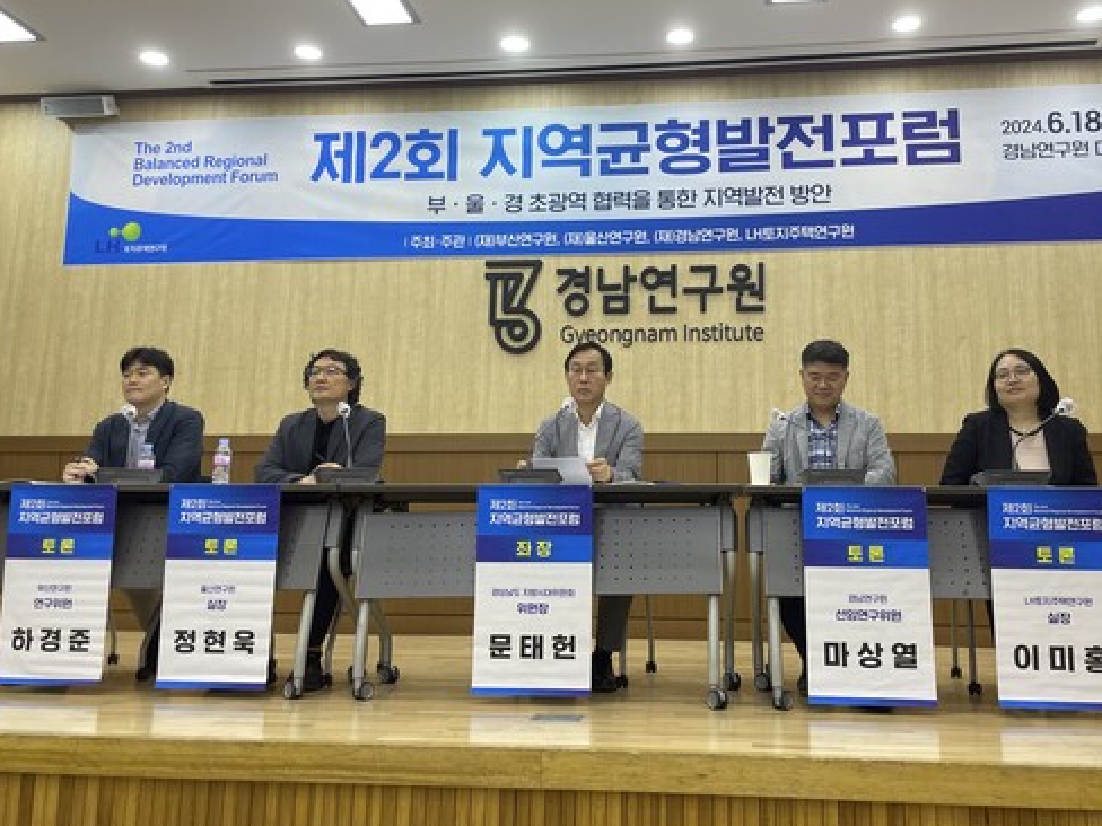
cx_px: 616
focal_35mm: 32
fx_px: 1019
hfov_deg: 56.7
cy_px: 357
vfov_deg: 44.1
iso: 125
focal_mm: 4.2
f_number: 1.6
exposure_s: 1/120
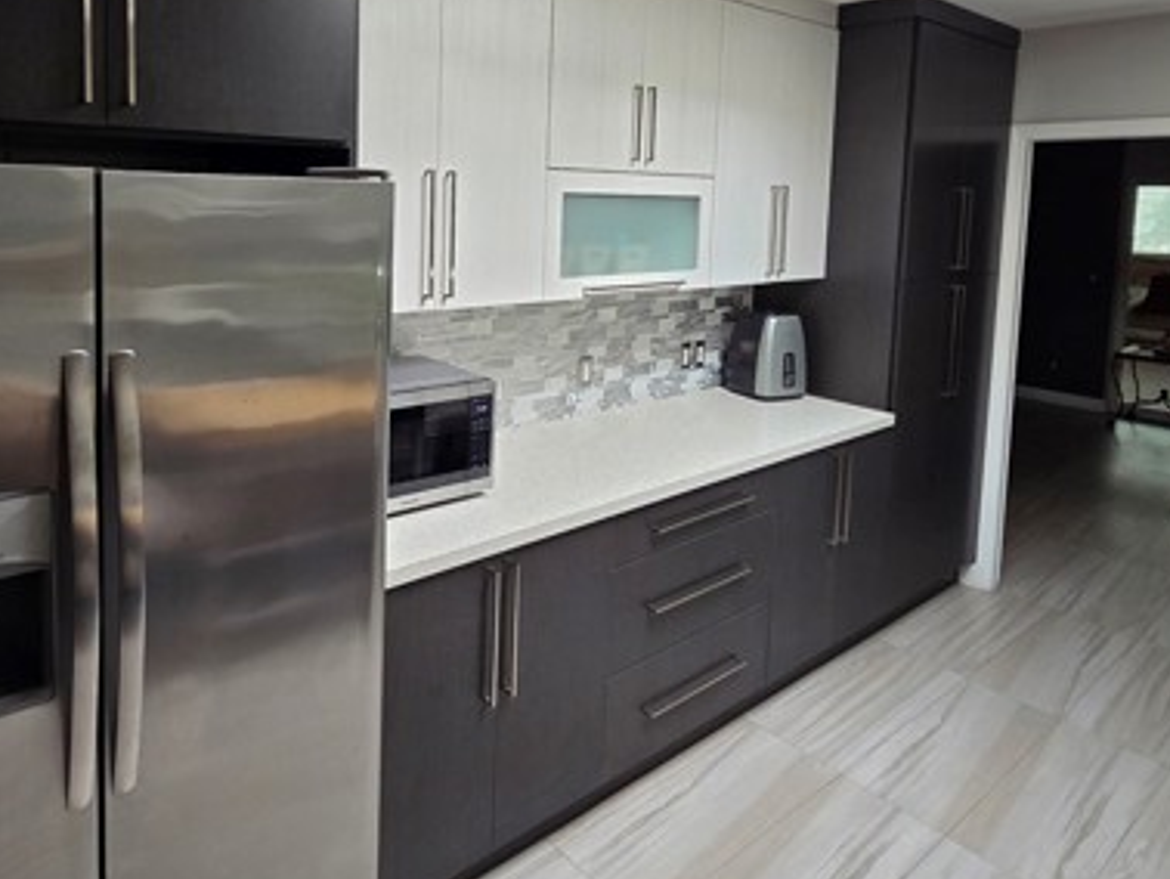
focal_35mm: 22
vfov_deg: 58.8
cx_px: 470
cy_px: 251
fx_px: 744
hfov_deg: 75.5
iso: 64
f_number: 2.2
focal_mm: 2.2
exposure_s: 1/120
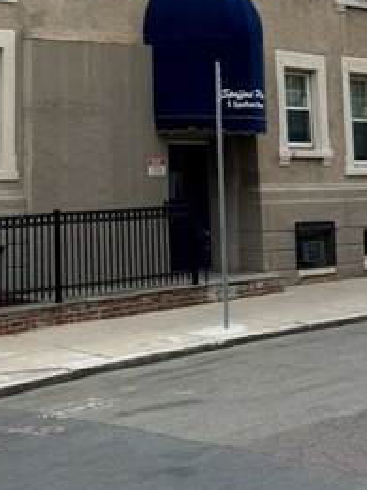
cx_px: 68
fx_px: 1004
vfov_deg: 26.0
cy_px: 2
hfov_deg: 20.5
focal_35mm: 71
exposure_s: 1/1106
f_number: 1.78
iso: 100
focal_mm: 6.76
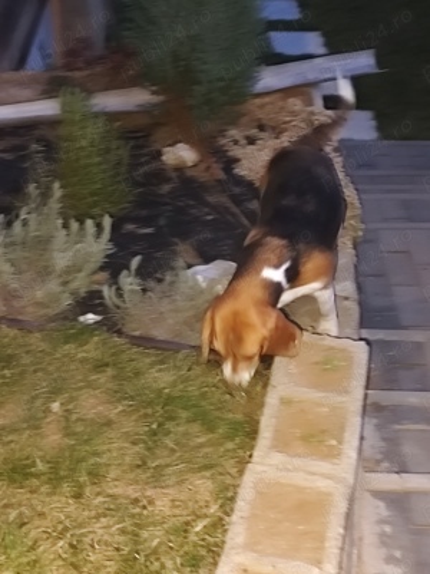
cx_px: 215
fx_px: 762
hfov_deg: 31.5
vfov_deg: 41.2
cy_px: 287
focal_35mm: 46
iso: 6400
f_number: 1.65
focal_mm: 6.14
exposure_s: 1/14.3
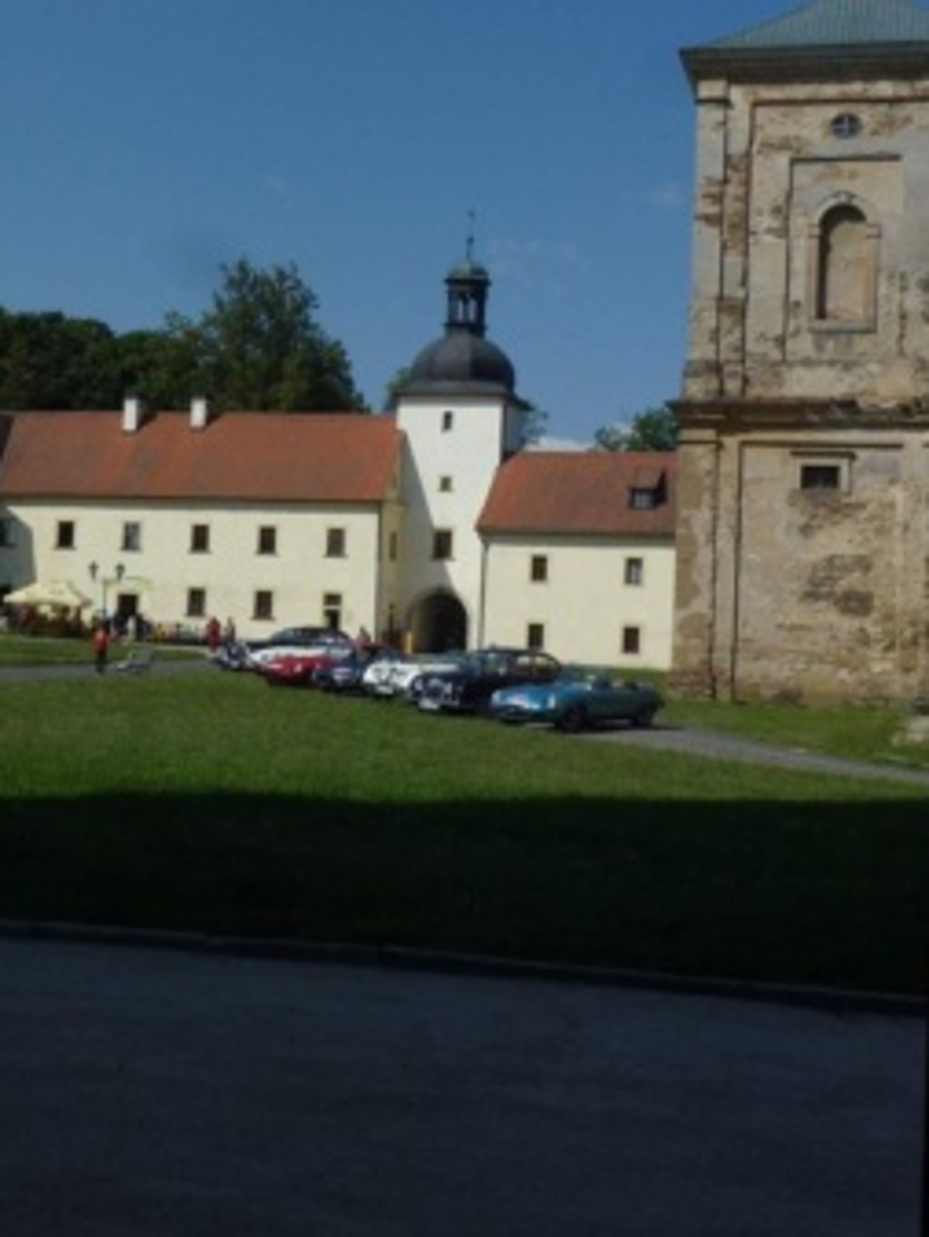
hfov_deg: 29.7
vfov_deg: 38.8
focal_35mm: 49
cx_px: 450
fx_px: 1752
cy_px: 514
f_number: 4
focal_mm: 5.9
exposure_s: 1/1600
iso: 100
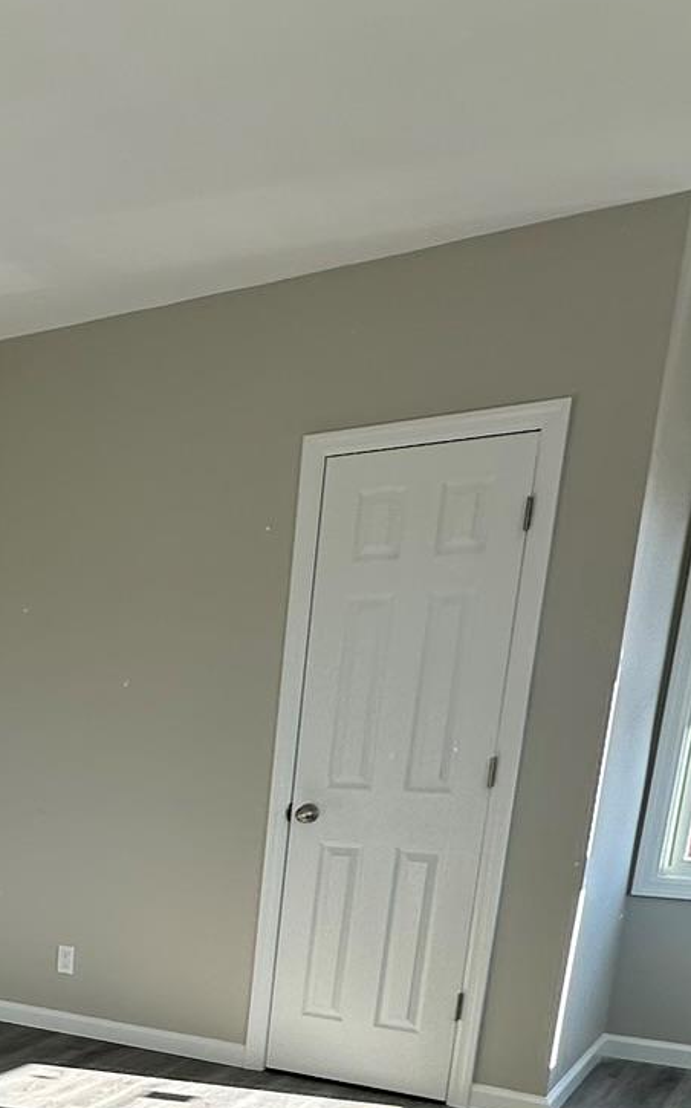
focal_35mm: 42
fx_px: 1267
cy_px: 1056
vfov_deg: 42.1
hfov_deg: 26.2
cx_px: -199
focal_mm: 2.22
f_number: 2.2
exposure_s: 1/184
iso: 40
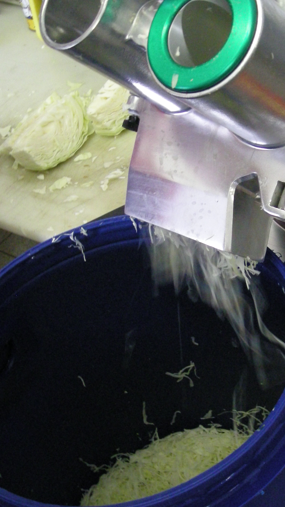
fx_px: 699
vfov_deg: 39.9
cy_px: 264
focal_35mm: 52
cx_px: 227
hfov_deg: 22.7
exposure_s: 1/30
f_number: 2.8
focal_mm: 5.7
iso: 400
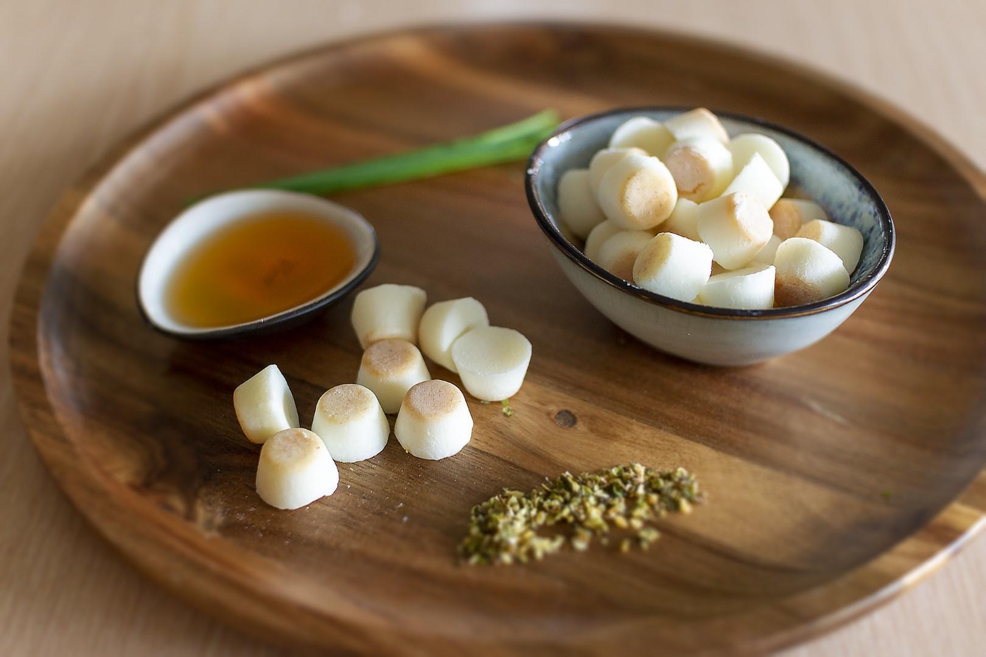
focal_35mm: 45
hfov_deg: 43.6
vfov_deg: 29.9
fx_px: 1232
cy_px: 328
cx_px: 493
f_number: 1.7
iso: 200
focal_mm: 30
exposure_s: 1/25
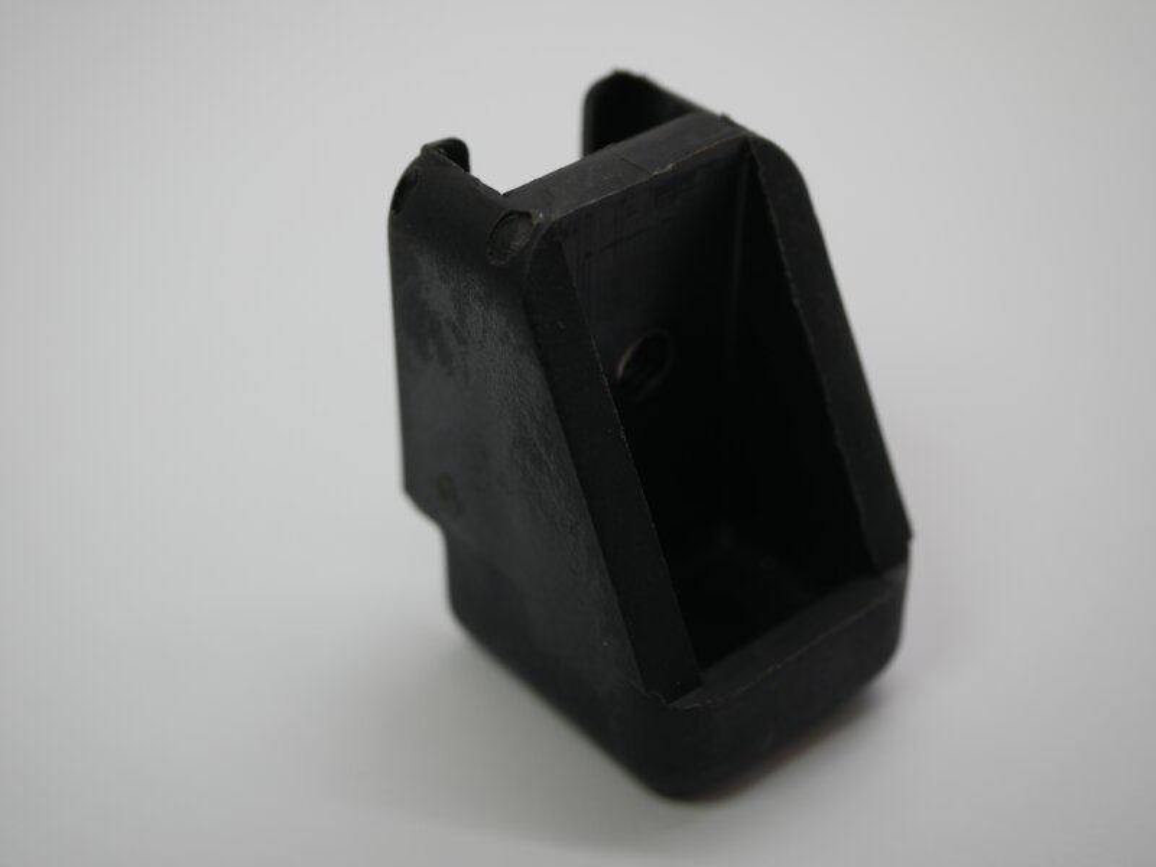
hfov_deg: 32.2
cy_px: 434
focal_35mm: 60
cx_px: 578
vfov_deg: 24.4
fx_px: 2004
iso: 200
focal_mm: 30
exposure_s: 1/200
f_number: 3.5
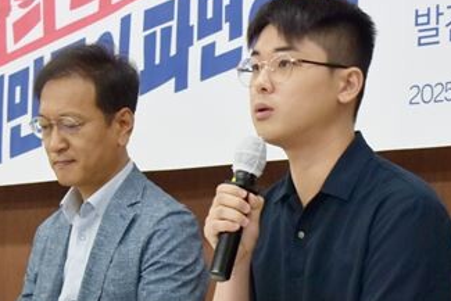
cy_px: 212
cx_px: 236
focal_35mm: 123
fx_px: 1542
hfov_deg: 16.6
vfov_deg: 11.1
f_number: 4
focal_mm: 26
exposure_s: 1/200
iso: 500
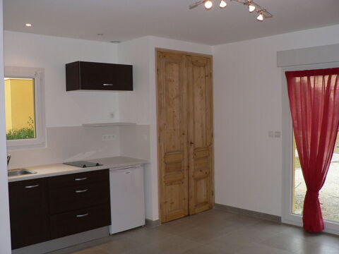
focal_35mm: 36
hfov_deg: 51.4
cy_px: 127
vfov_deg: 39.7
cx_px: 170
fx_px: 353
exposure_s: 1/60
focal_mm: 6
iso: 80
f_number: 2.8
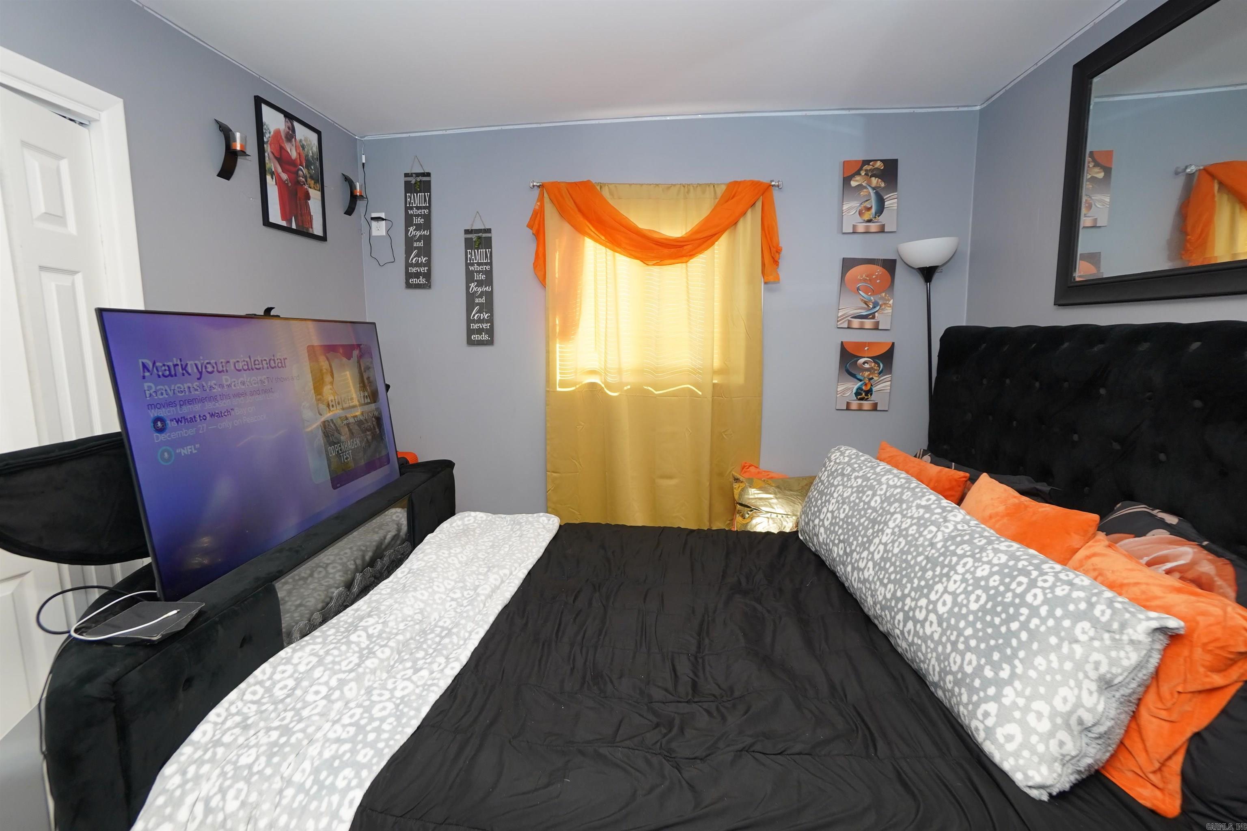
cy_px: 416
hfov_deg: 100.4
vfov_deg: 77.3
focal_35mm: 15
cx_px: 624
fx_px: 520
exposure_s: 1/125
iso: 800
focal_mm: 10
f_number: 4.5
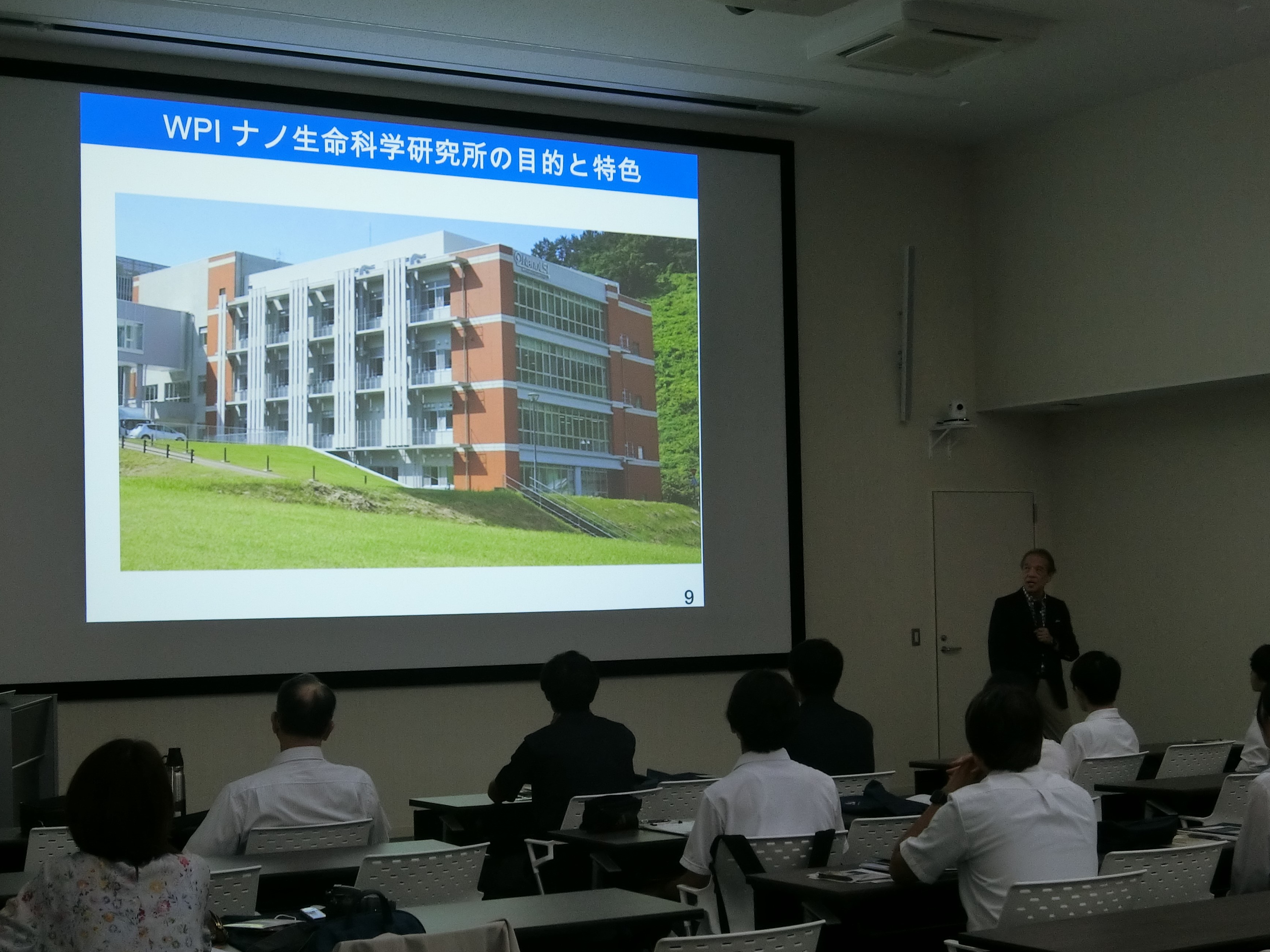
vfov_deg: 29.1
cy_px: 486
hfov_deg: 38.2
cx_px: 660
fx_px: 1834
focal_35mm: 50
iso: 400
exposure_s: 1/60
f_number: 4.2
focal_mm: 10.2
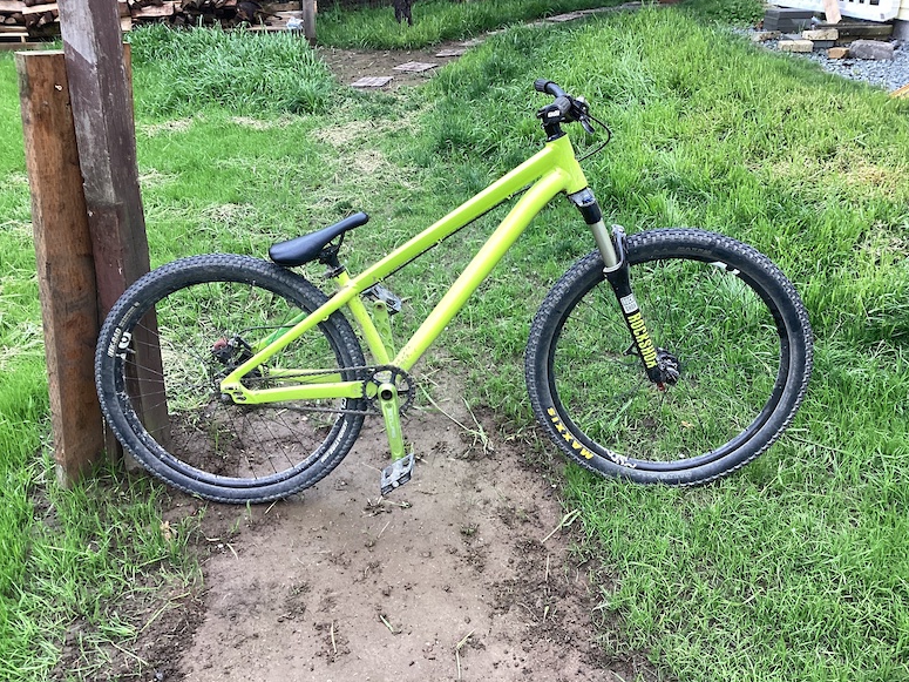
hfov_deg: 56.8
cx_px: 448
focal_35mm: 32
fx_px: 840
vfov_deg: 44.1
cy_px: 345
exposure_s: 1/120
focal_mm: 3.3
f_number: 2.4
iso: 32
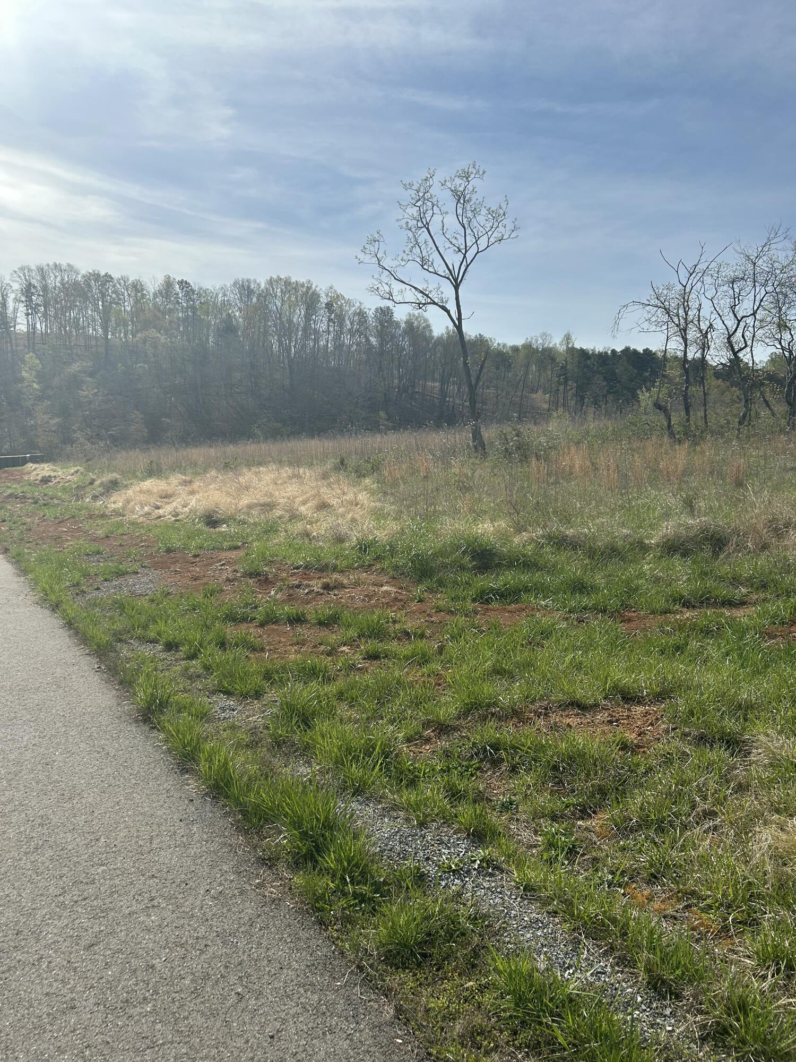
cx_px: 398
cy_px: 531
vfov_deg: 67.3
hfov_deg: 53.1
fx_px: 797
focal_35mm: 26
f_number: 1.5
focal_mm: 5.7
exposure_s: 1/7463
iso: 50
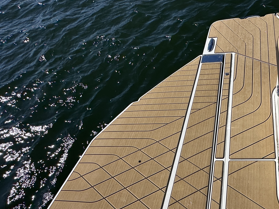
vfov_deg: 47.6
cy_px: 135
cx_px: 221
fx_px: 234
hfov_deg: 57.3
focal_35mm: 29
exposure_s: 1/4651
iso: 50
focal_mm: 2.22
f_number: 2.2
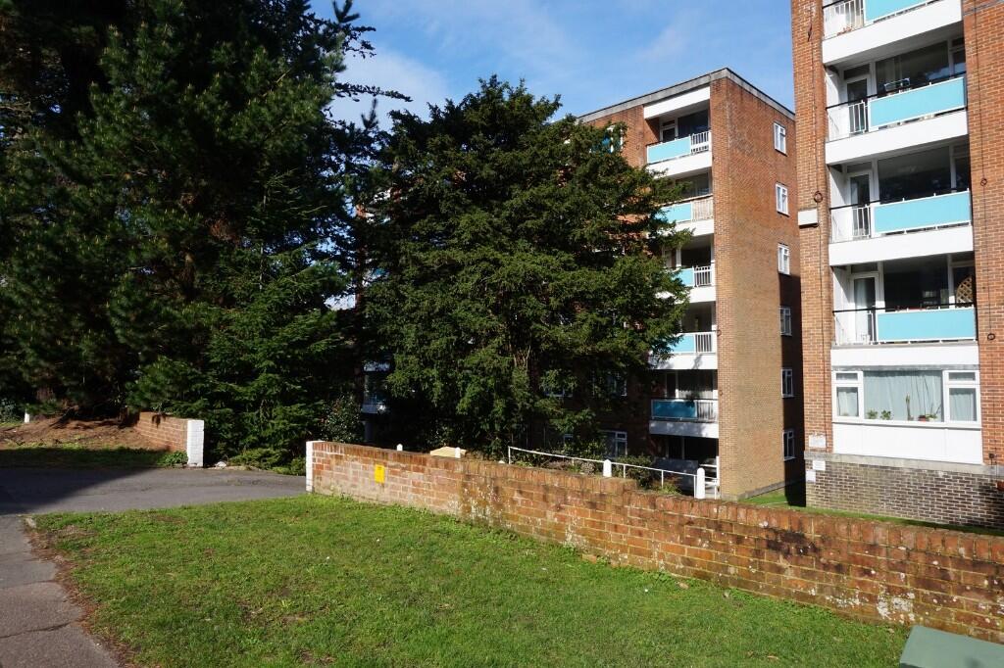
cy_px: 334
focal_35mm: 24
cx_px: 502
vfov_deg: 53.1
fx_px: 669
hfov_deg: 73.8
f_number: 13
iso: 100
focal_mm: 16
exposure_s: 1/80
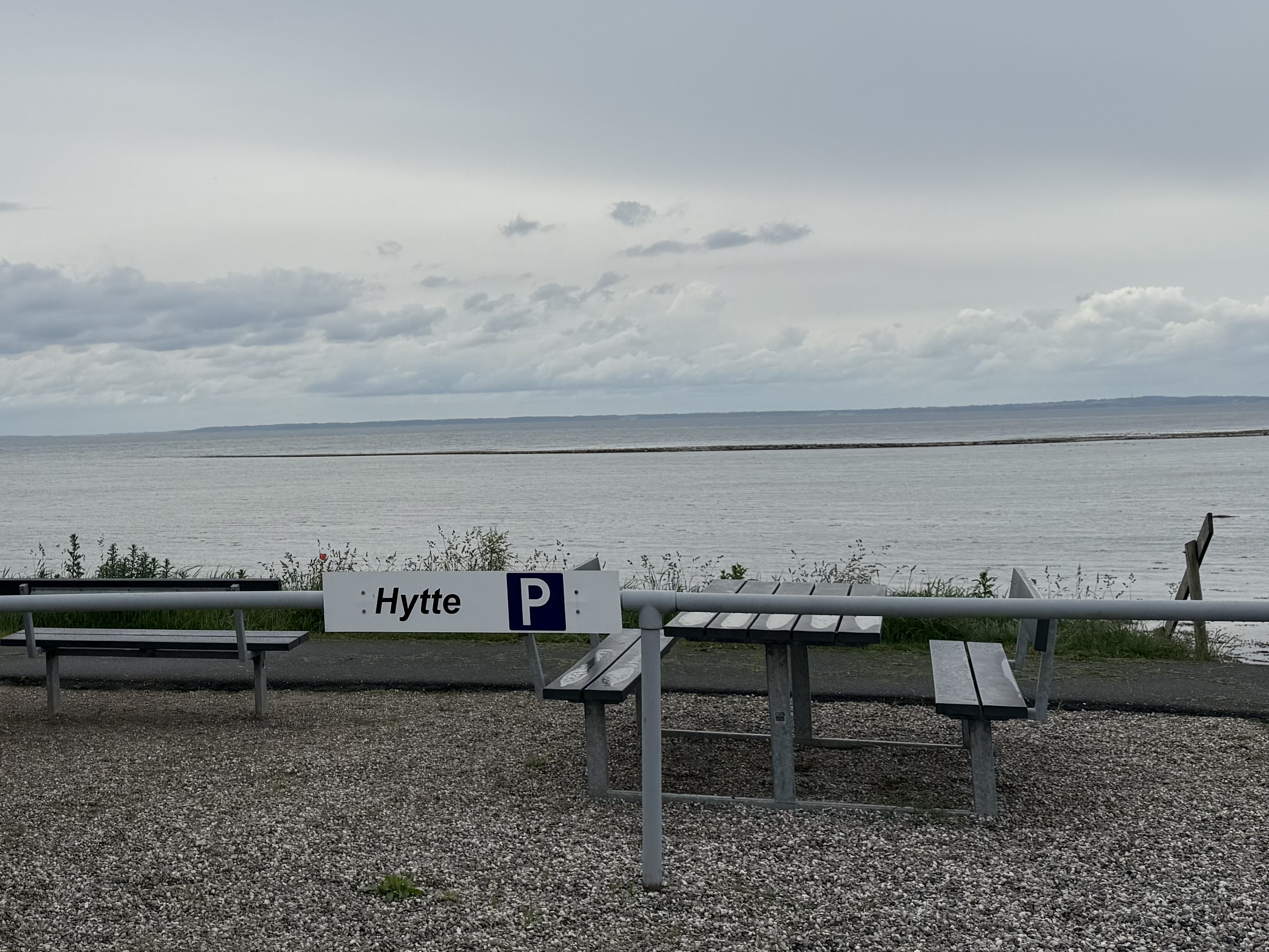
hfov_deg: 41.7
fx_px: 1613
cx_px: 321
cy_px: 218
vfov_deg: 32.2
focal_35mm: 44
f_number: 1.78
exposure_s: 1/6711
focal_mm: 6.76
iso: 80
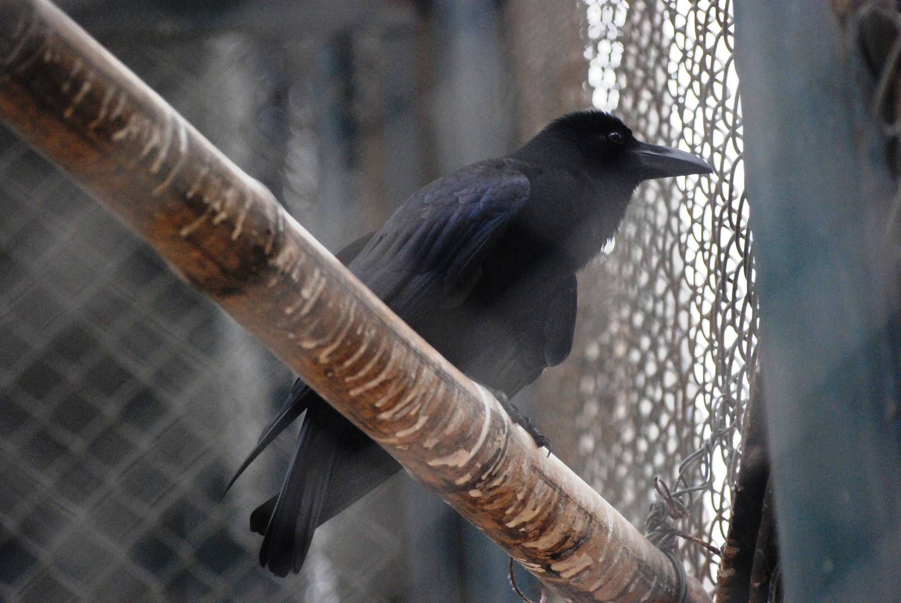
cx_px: 450
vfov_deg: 4.7
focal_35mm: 292
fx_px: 7329
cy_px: 302
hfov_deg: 7.0
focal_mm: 195
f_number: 5.6
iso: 1600
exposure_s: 1/160
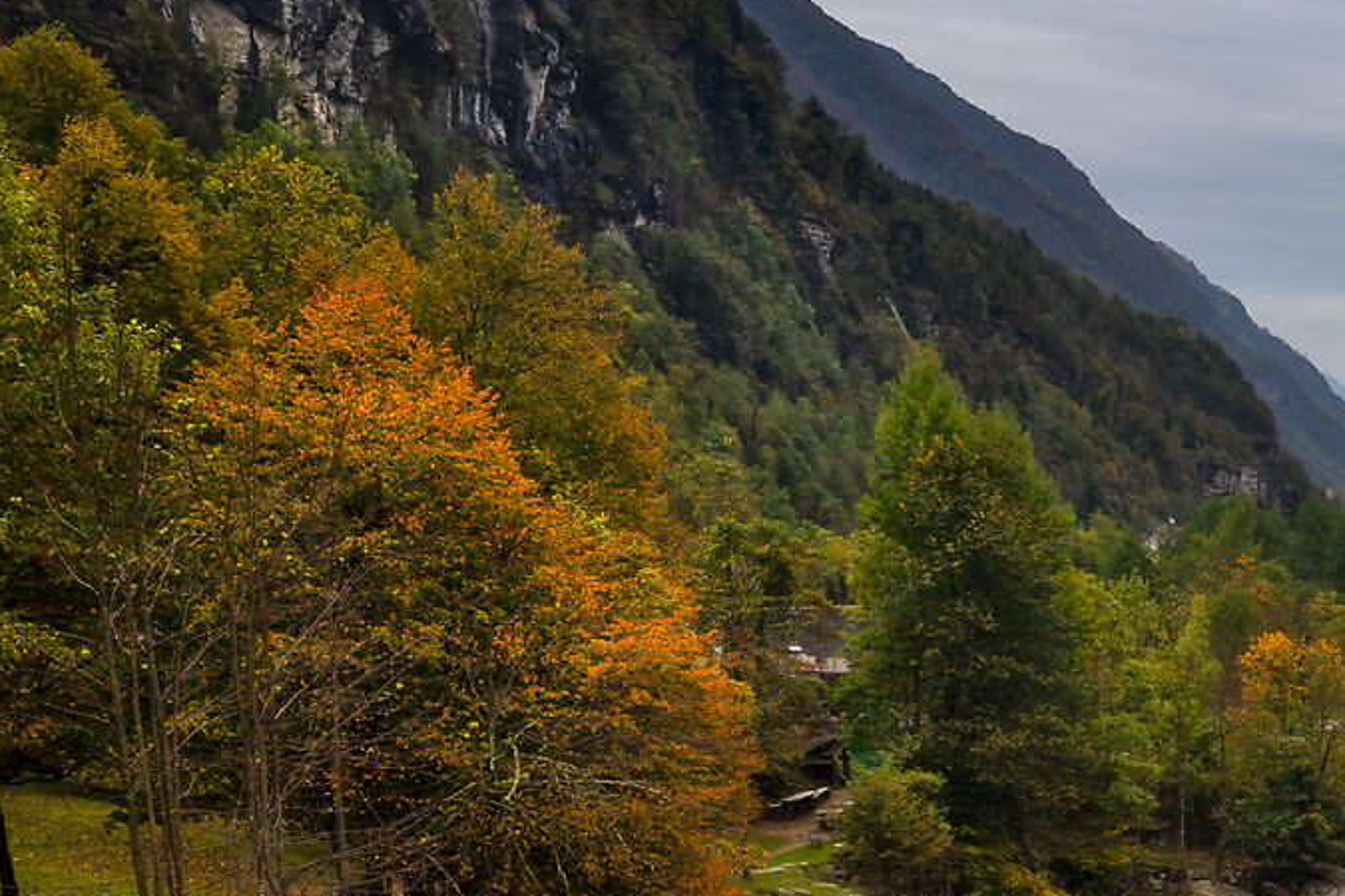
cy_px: 1085
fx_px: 2391
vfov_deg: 19.9
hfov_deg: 26.7
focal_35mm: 64
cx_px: 1736
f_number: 9
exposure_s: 1/20
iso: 100
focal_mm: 18
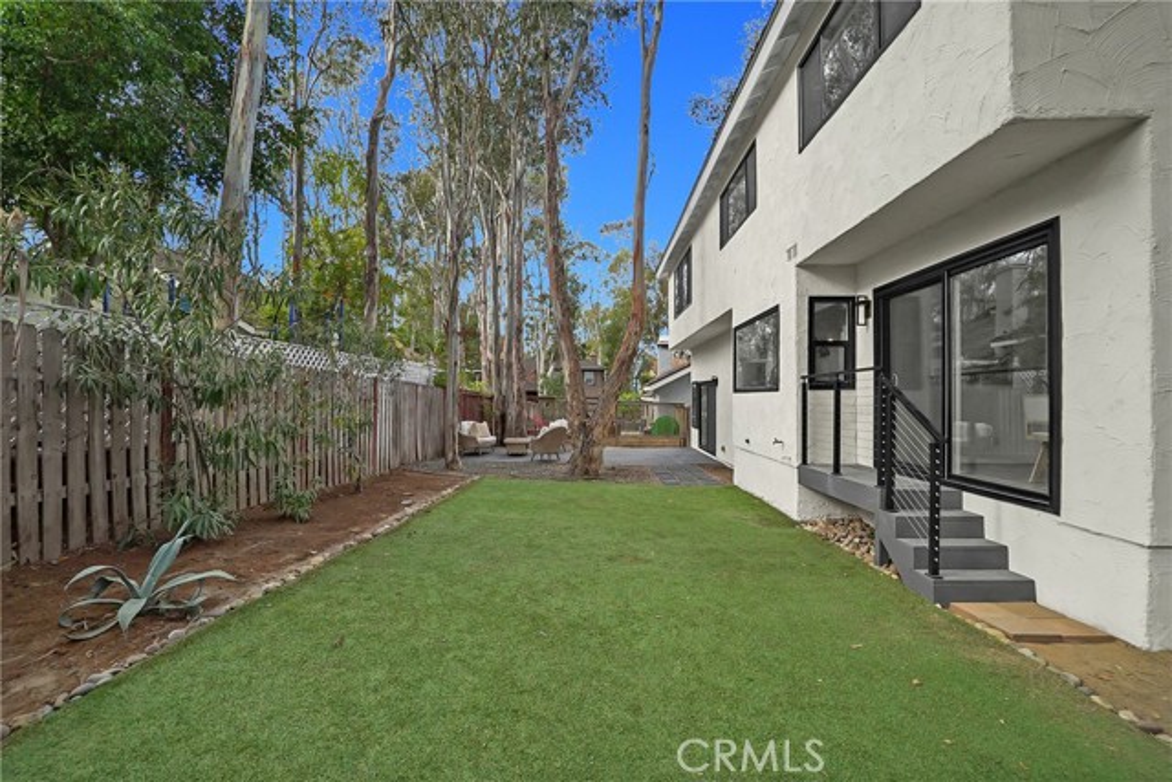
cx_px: 586
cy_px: 391
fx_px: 488
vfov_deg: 77.4
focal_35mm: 15
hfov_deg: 100.4
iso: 800
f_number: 8
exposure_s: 1/400
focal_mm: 10
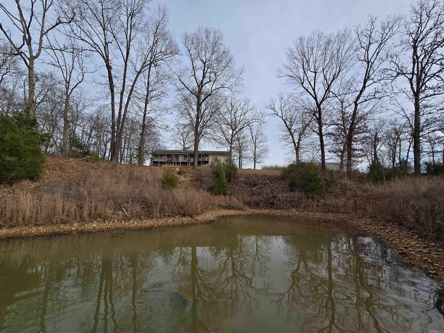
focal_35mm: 13
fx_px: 167
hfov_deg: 106.2
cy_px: 166
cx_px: 222
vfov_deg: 89.9
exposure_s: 1/1016
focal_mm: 2.2
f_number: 2.2
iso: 50
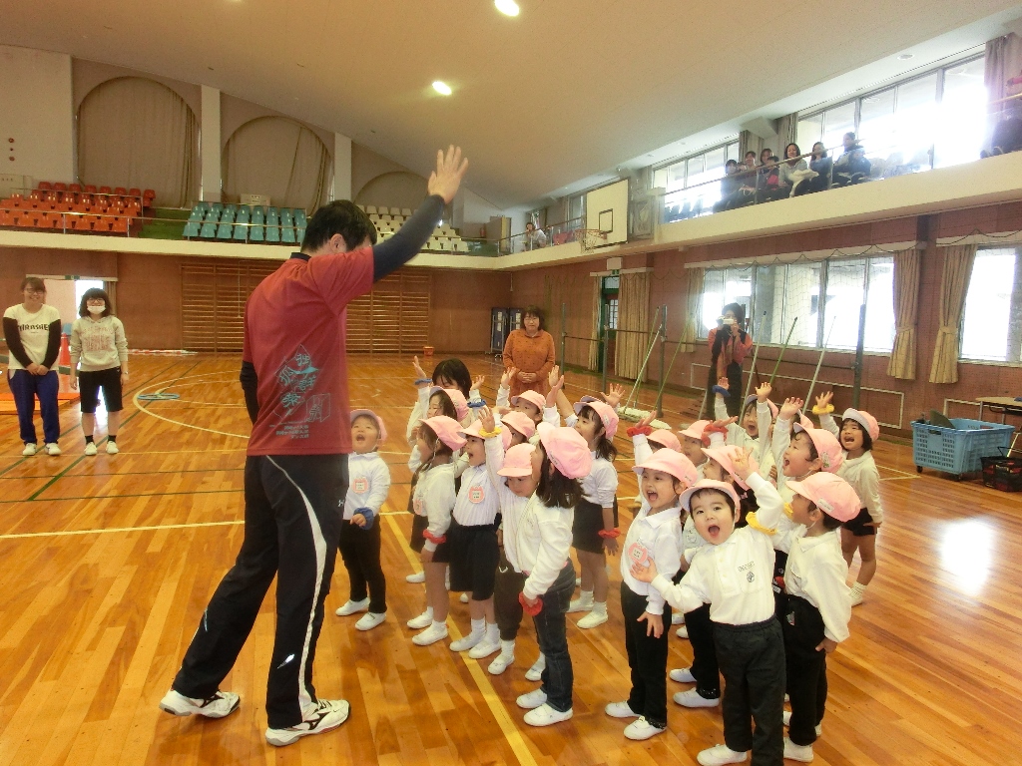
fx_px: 709
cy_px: 383
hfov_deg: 71.6
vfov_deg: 56.8
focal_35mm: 24
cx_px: 511
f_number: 3
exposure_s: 1/60
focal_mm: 4.24
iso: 320
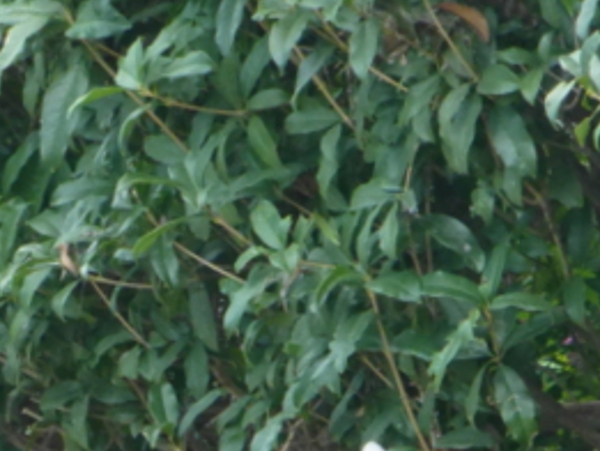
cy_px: 504
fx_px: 12416
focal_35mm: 716
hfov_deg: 2.8
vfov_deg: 2.1
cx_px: -7
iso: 800
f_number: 5.9
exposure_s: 1/15
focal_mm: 55.7
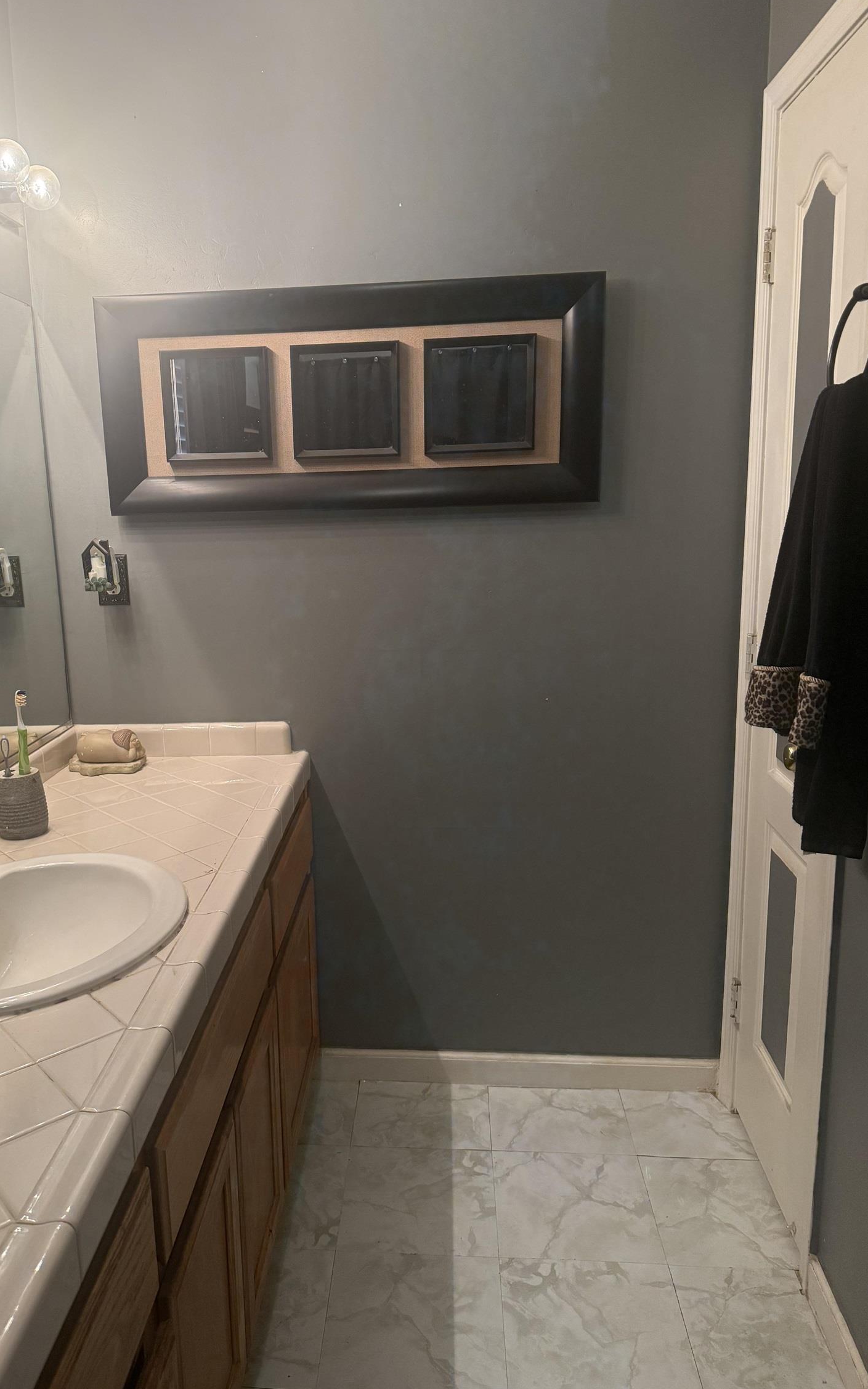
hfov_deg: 47.3
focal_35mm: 26
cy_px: 683
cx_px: 344
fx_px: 984
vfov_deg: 70.4
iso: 320
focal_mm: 6.76
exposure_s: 1/120
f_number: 1.78
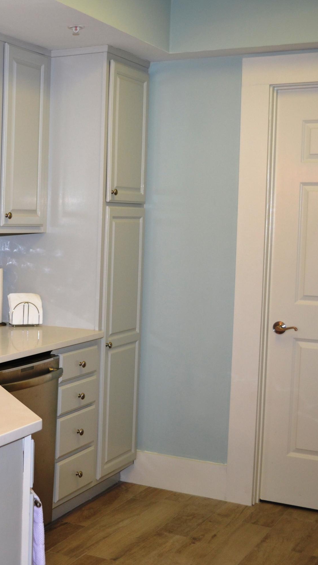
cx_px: -26
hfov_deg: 20.2
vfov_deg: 36.6
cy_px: 284
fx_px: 855
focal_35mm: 57
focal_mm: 24
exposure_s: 1/60
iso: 640
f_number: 4
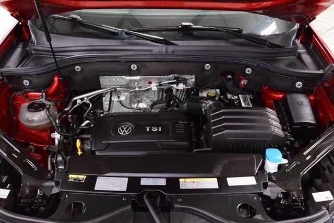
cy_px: 112
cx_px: 167
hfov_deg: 53.1
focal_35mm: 36
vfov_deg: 36.9
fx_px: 334
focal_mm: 24
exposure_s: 1/15
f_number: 5.6
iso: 1600
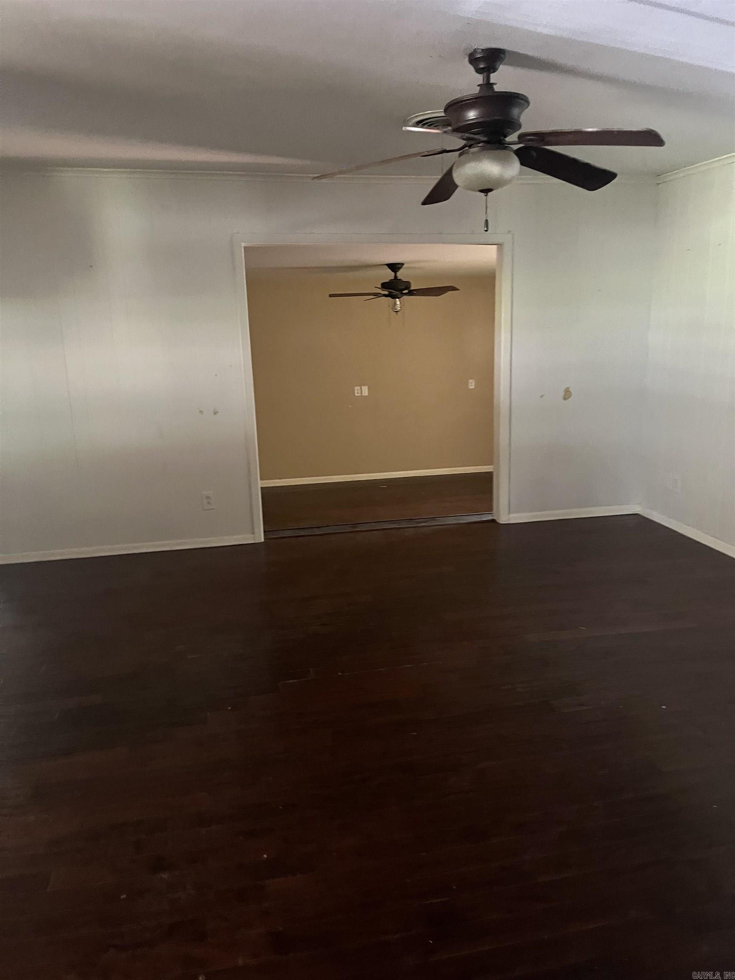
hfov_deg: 53.1
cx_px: 368
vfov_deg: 67.3
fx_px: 736
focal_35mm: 26
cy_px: 490
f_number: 1.6
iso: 640
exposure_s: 1/30
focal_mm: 5.1
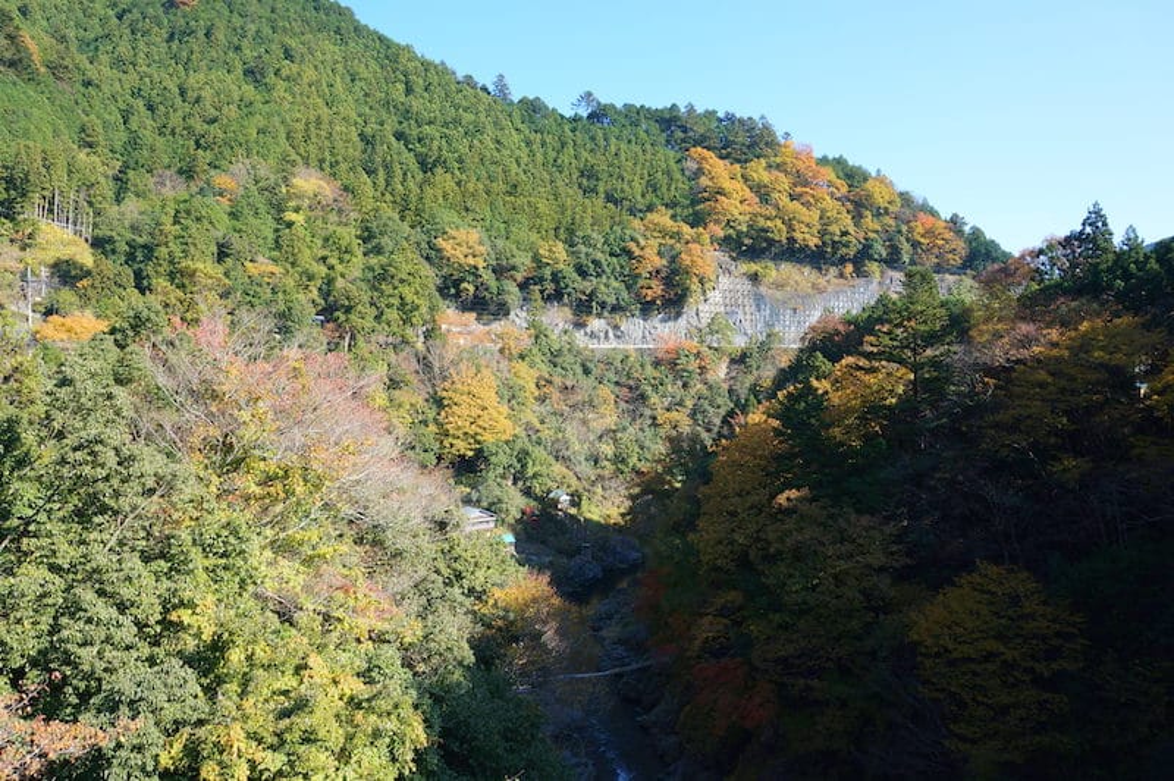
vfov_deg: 53.1
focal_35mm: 24
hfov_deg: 73.8
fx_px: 782
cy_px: 390
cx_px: 587
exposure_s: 1/80
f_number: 9
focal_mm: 16
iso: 100
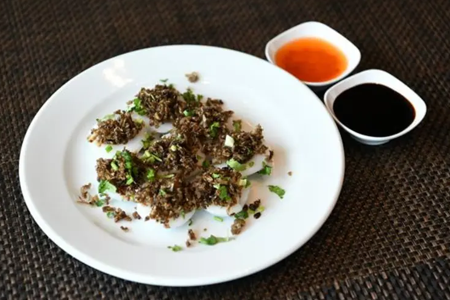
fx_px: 925
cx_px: 220
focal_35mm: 74
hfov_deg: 27.3
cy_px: 146
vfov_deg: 18.4
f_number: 4.5
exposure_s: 1/250
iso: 800
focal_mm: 70
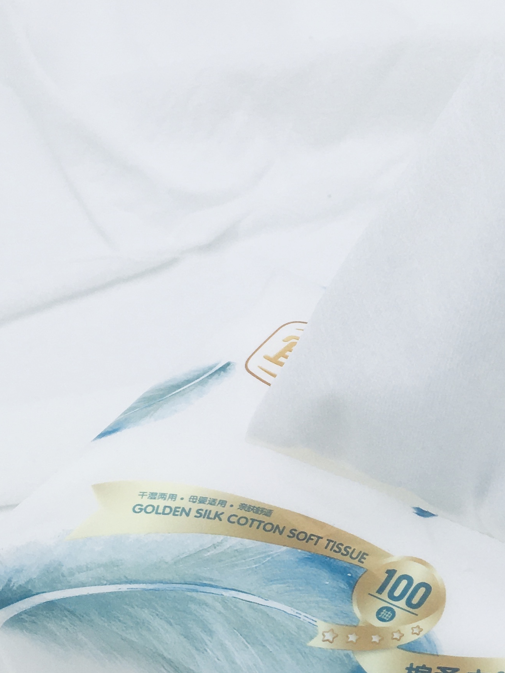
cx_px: 501
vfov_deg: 28.3
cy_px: 541
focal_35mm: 67
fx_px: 1303
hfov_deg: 21.2
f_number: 2.2
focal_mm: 4.15
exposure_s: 1/452
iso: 25
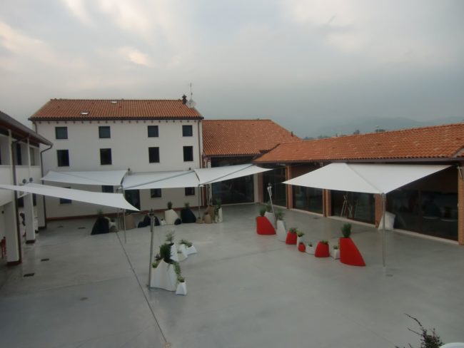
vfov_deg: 56.8
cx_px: 232
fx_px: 322
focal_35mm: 24
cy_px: 174
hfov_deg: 71.6
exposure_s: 1/200
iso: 64
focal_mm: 4.3
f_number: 3.2
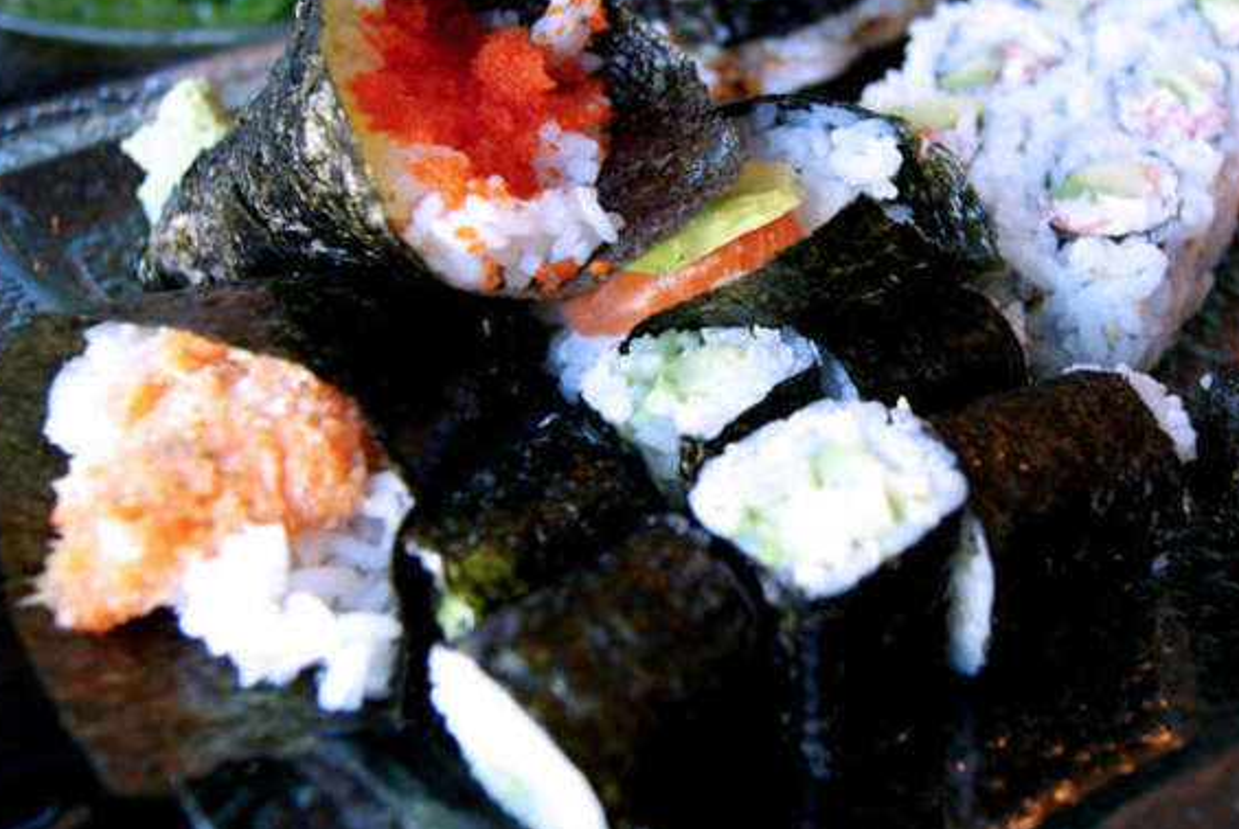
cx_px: 844
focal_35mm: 51
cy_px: 306
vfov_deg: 26.5
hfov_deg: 38.3
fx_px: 1757
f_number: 4
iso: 200
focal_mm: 24
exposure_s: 1/40
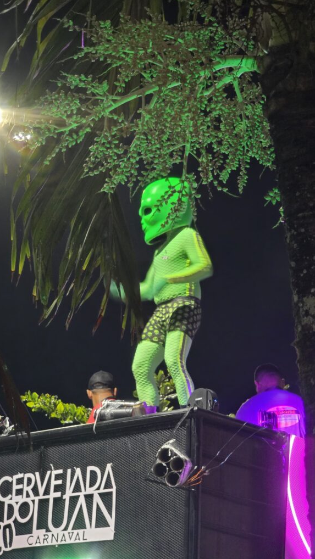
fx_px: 1870
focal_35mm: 126
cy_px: 278
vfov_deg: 17.0
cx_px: 200
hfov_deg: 9.6
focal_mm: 18.6
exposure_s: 1/30
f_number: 3.4
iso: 1000
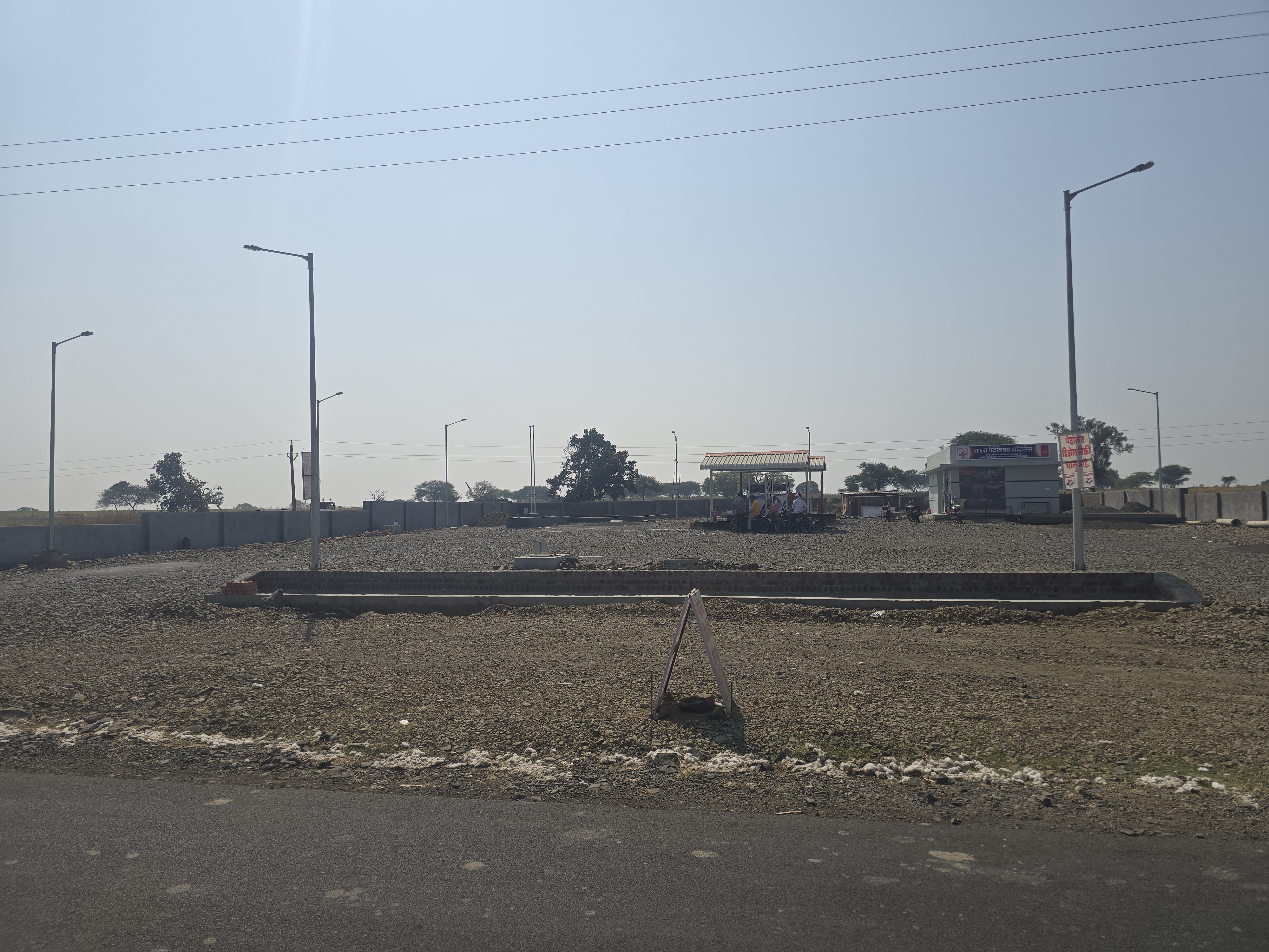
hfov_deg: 73.9
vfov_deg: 58.9
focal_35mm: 23
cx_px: 634
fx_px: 843
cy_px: 476
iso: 12
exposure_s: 1/1951
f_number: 1.7
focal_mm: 6.3
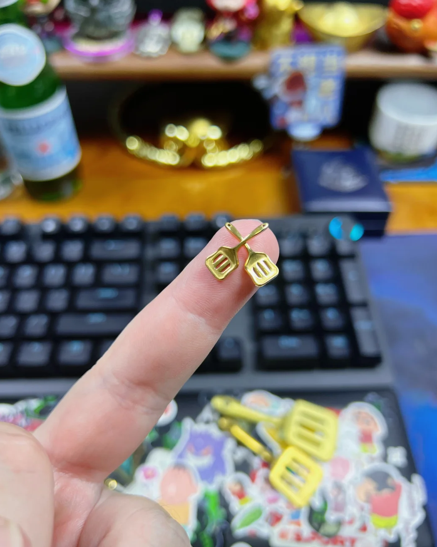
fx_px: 453
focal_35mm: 28
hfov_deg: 51.5
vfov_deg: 62.2
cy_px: 283
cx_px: 214
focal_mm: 5.7
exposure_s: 1/113
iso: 125
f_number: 1.5
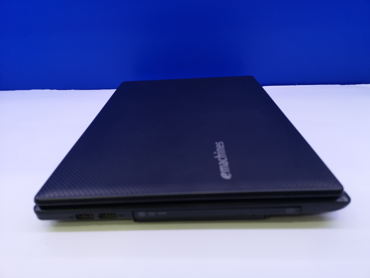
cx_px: 185
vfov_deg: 51.4
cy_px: 139
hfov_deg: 65.3
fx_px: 289
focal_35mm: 27
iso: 80
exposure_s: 1/50
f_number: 1.8
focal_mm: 3.95
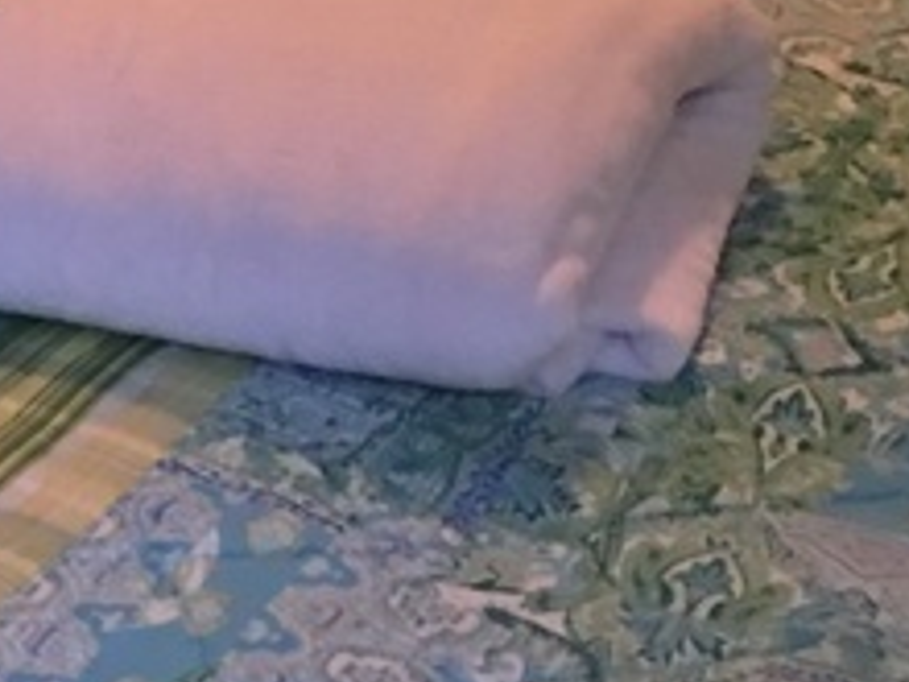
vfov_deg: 10.8
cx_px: -393
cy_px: -178
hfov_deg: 13.8
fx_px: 3545
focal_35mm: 135
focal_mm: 4.15
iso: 100
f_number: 2.2
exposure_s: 1/4
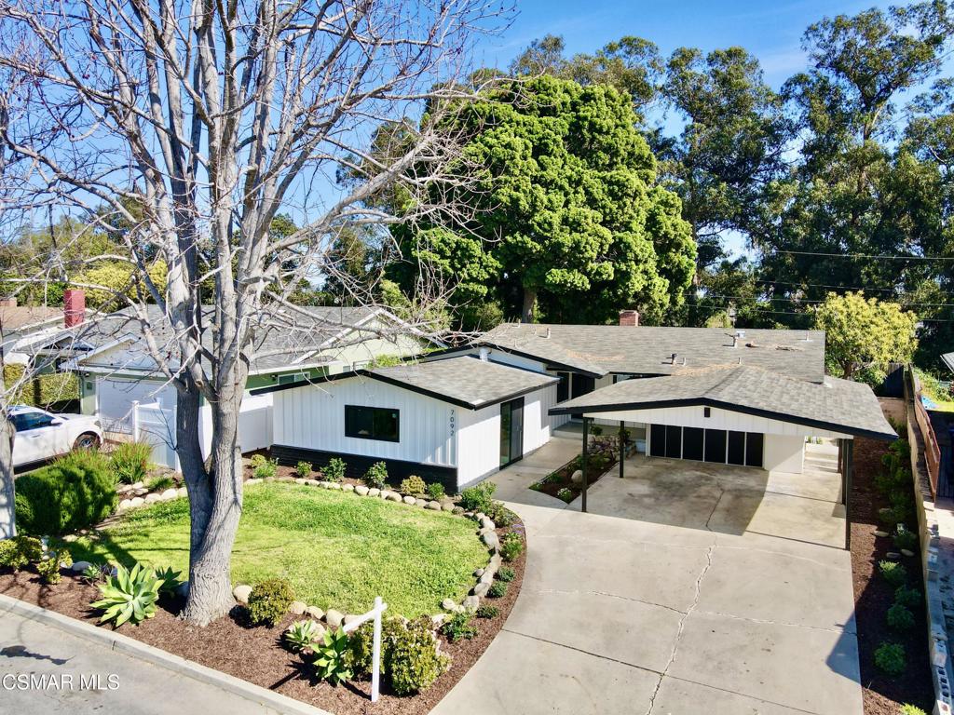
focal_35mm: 24
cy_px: 358
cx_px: 477
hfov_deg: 71.6
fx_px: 661
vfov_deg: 56.8
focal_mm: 4.5
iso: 100
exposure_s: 1/500
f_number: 2.8
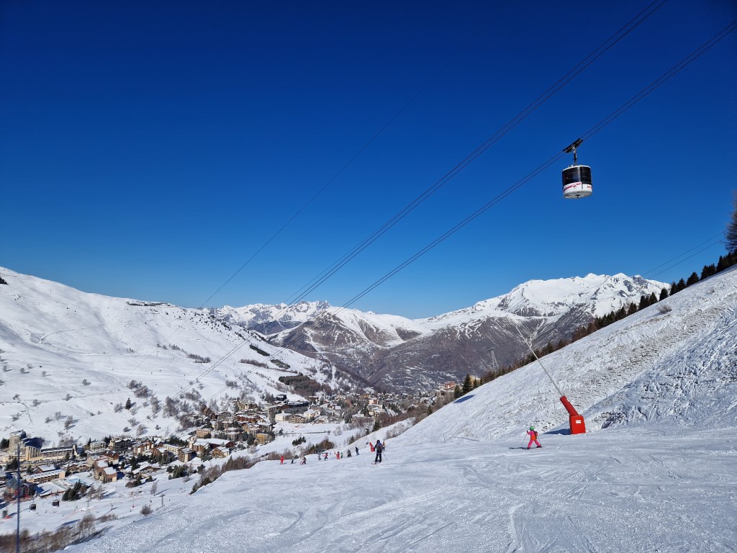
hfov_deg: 73.9
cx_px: 368
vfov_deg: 58.9
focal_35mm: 23
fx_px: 490
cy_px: 276
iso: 50
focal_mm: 5.4
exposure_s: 1/4224
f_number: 1.8
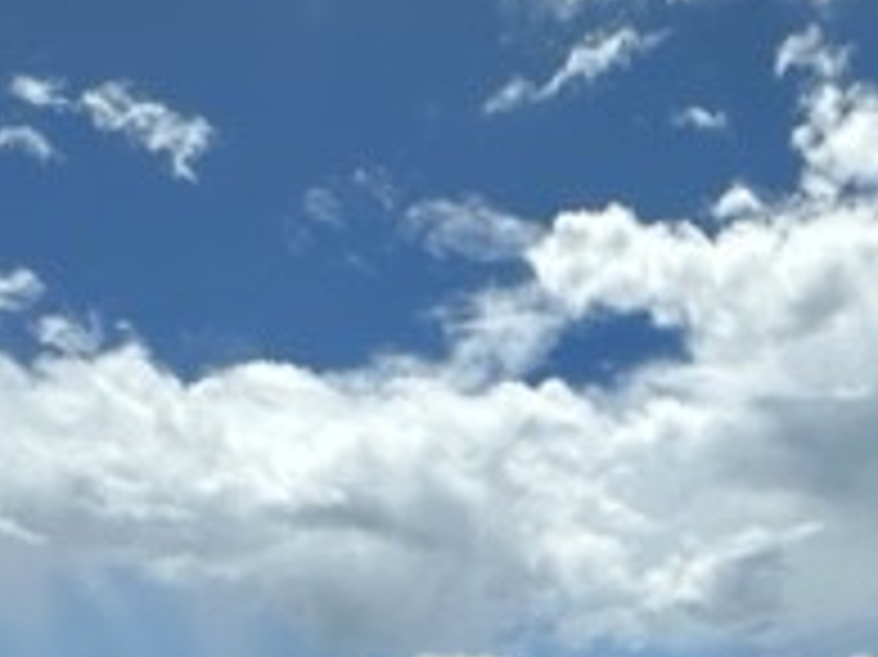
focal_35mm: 46
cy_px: 868
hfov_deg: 41.0
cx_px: 536
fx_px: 1166
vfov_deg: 26.4
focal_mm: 2.22
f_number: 2.2
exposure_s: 1/4831
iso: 50
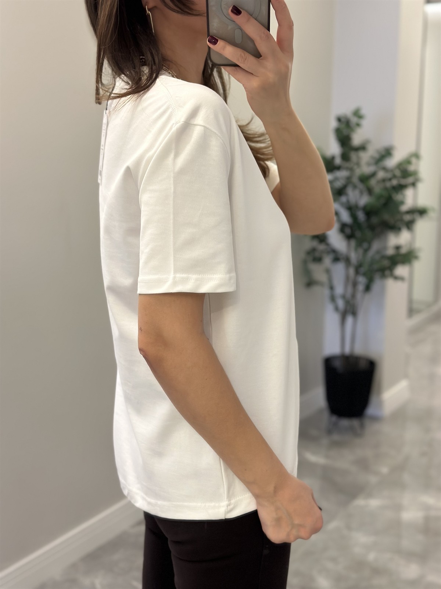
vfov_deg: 39.7
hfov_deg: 30.3
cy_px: 294
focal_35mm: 48
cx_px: 220
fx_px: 815
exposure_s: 1/50
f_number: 1.78
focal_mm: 6.86
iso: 250
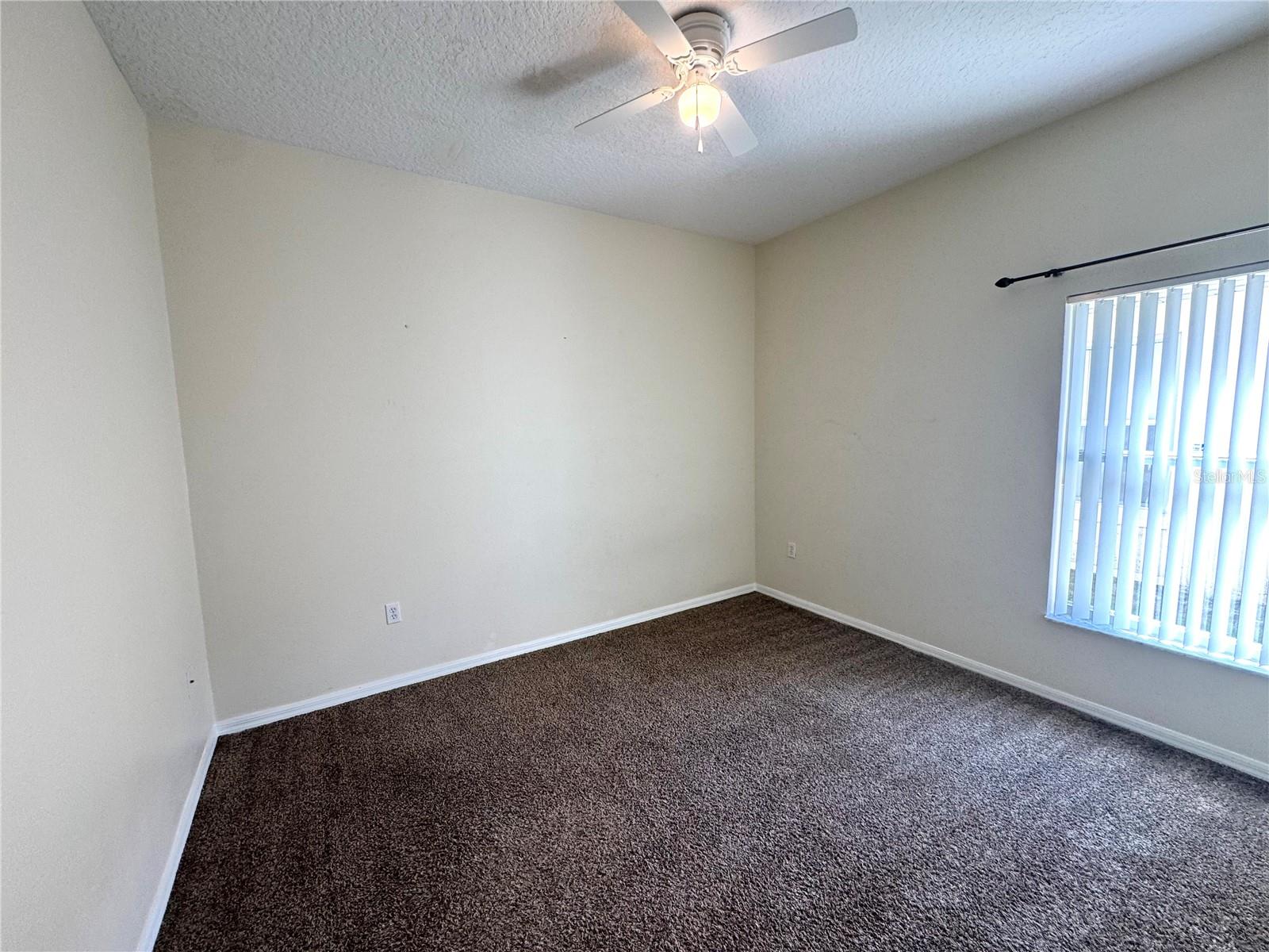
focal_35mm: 14
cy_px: 476
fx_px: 513
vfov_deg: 85.7
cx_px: 634
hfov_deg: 102.1
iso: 100
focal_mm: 2.22
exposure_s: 1/120
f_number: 2.2
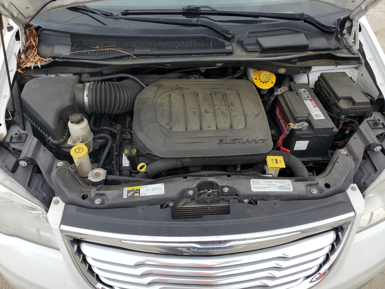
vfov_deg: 53.1
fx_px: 289
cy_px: 144
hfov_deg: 67.3
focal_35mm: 26
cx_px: 192
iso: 50
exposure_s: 1/1111
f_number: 1.5
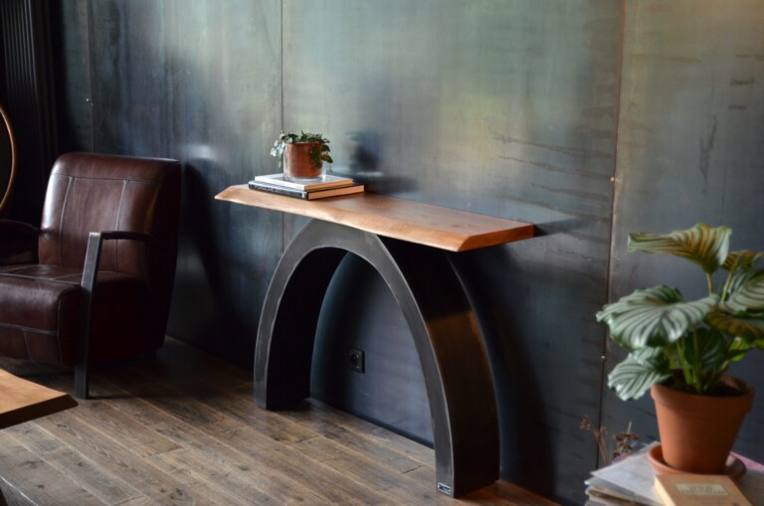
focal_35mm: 51
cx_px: 382
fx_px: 1080
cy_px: 253
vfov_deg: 26.4
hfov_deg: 38.9
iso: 800
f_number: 2.8
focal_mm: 34
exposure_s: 1/100
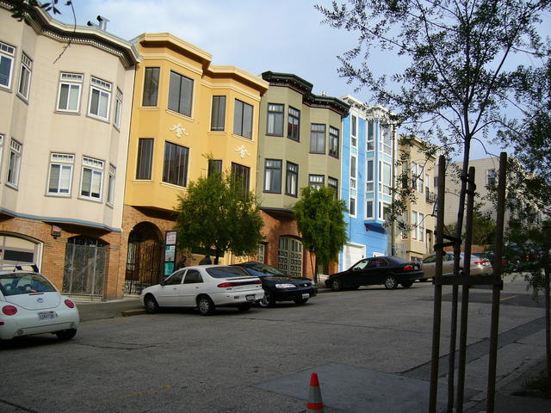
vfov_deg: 40.7
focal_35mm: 35
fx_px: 557
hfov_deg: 52.6
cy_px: 206
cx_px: 276
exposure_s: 1/500
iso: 50
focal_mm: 5.8
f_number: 2.8
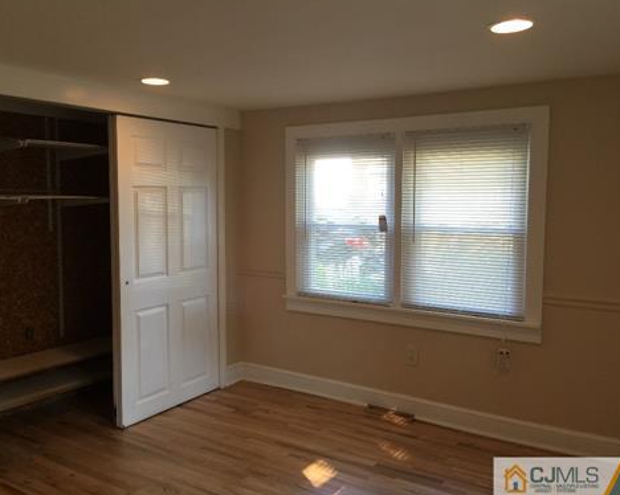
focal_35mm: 31
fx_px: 569
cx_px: 289
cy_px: 245
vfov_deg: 47.1
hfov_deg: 57.1
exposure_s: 1/30
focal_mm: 4.15
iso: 40
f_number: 2.2
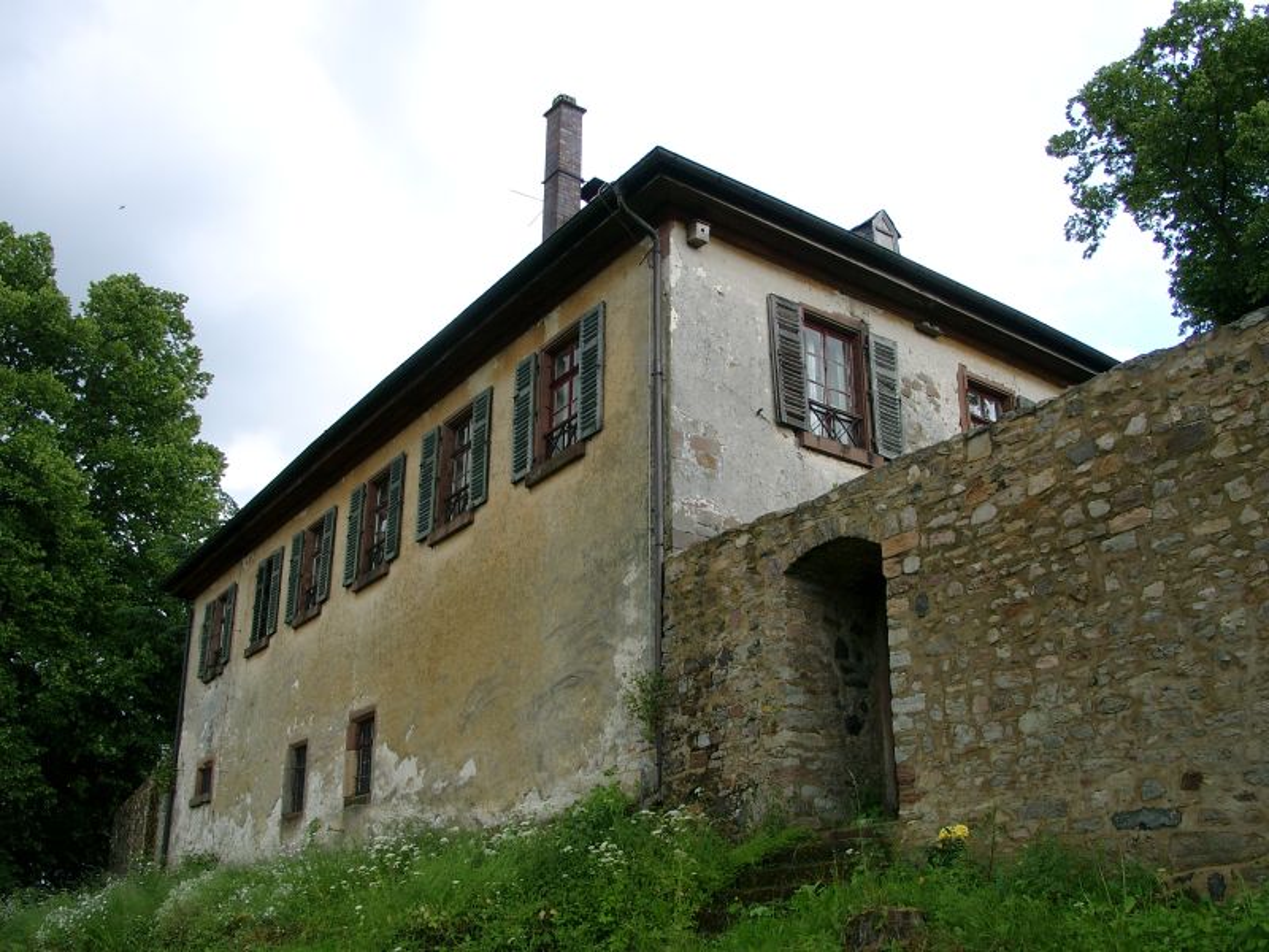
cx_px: 634
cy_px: 476
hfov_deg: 54.0
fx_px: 1246
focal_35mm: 34
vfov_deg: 41.8
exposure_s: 1/265
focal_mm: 7.13
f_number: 4
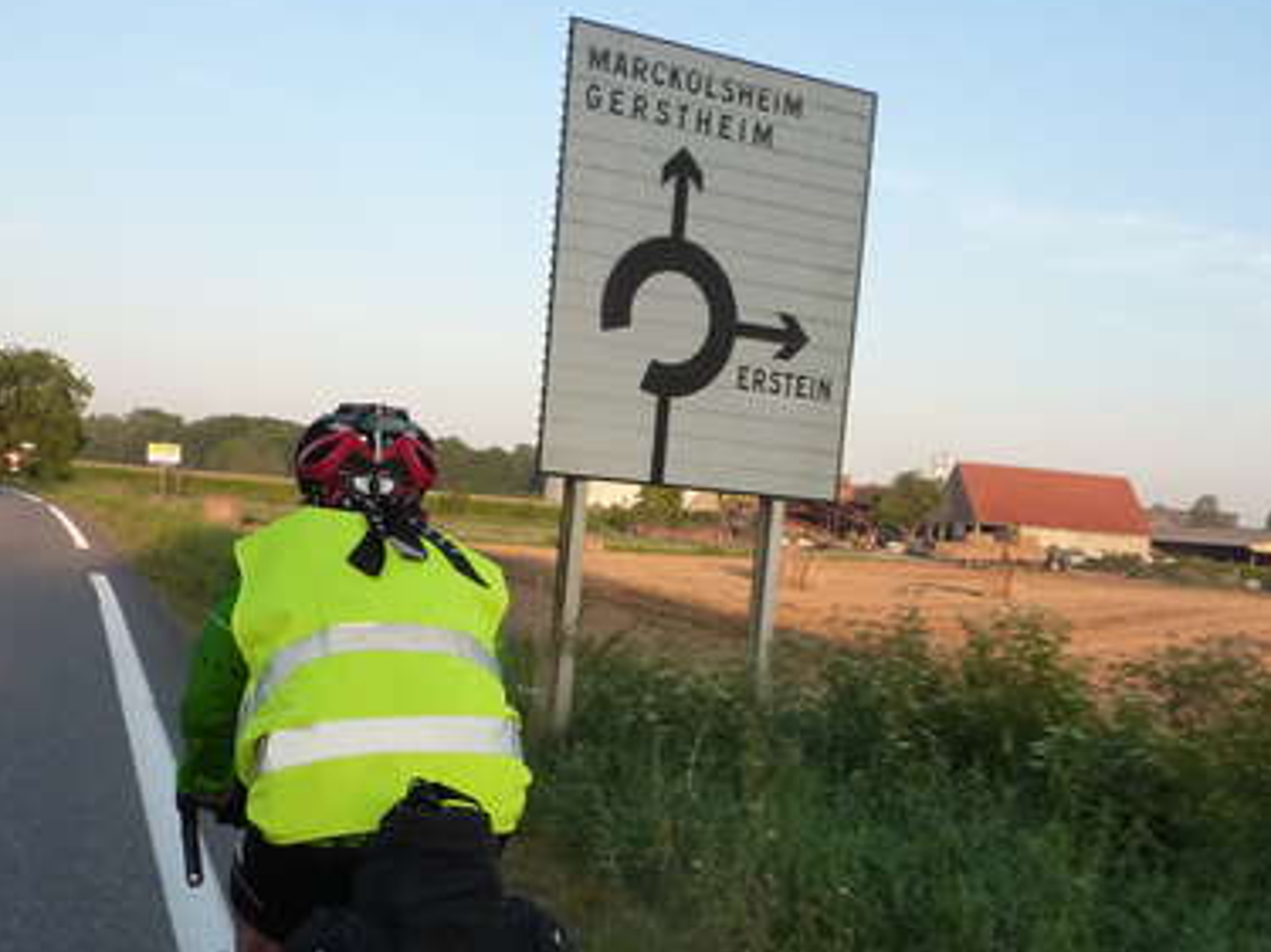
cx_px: 624
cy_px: 661
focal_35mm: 40
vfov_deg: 35.5
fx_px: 1468
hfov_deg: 46.8
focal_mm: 4.1
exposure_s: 1/250
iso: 200
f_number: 4
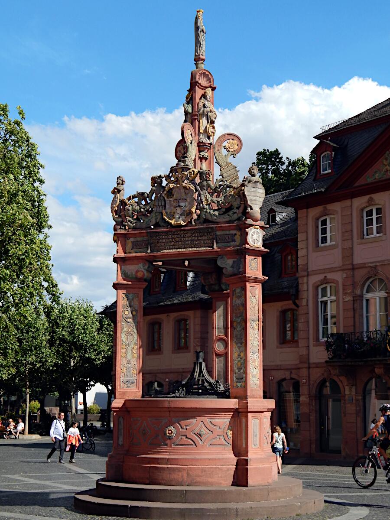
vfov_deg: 34.9
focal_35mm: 55
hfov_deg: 26.6
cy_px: 260
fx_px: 826
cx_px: 195
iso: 125
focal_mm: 9.7
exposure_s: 1/1250
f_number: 3.8
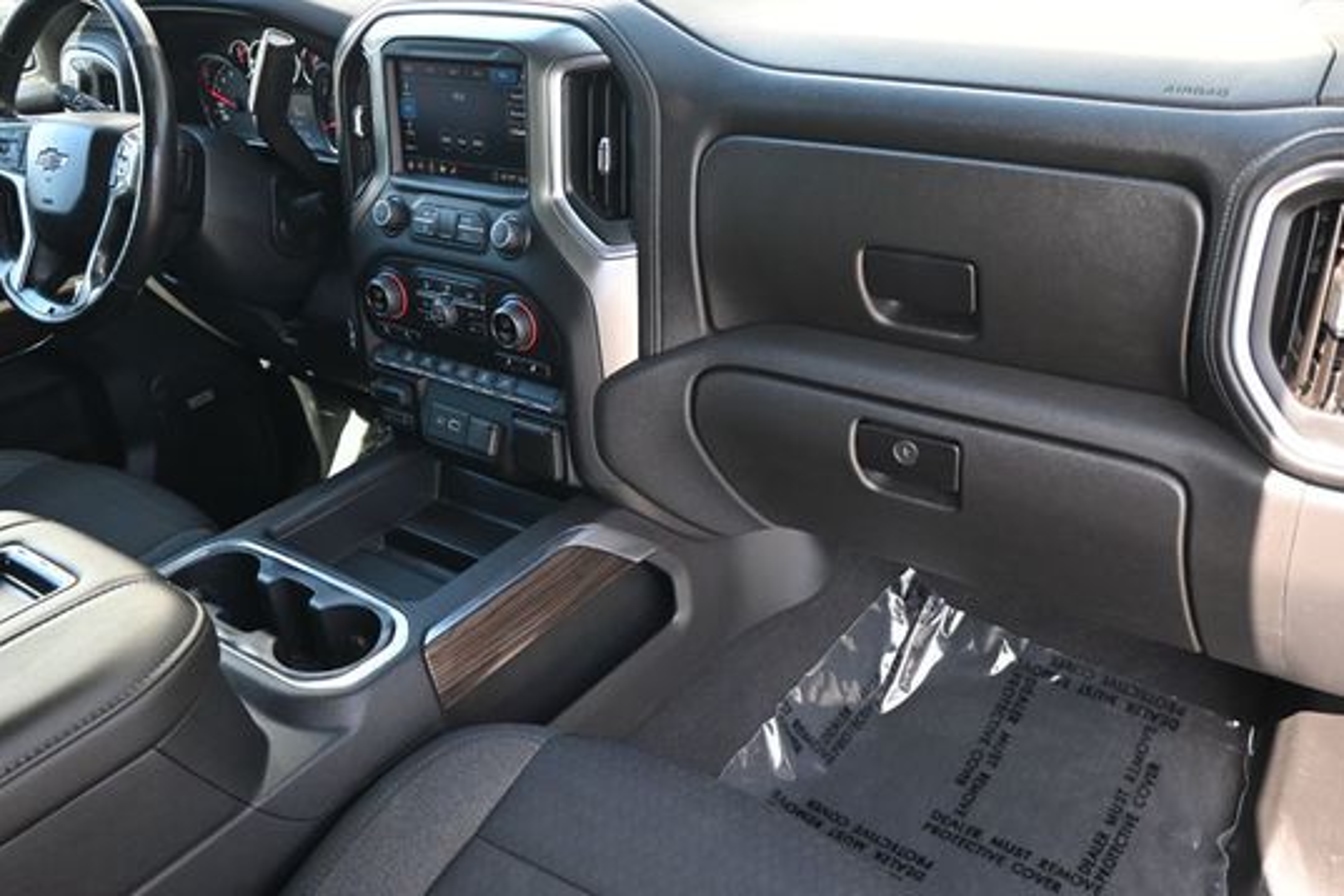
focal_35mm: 31
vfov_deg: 42.0
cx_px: 718
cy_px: 448
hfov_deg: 59.8
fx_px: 1168
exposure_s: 1/125
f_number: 3.5
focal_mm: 17.5
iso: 450
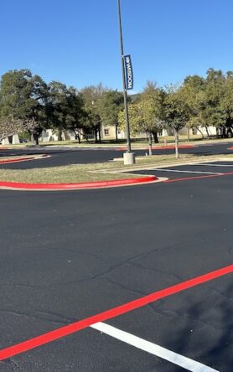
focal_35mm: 44
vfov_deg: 45.2
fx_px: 446
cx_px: 241
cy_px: 175
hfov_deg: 27.3
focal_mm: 6.86
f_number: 1.78
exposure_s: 1/3058
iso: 80
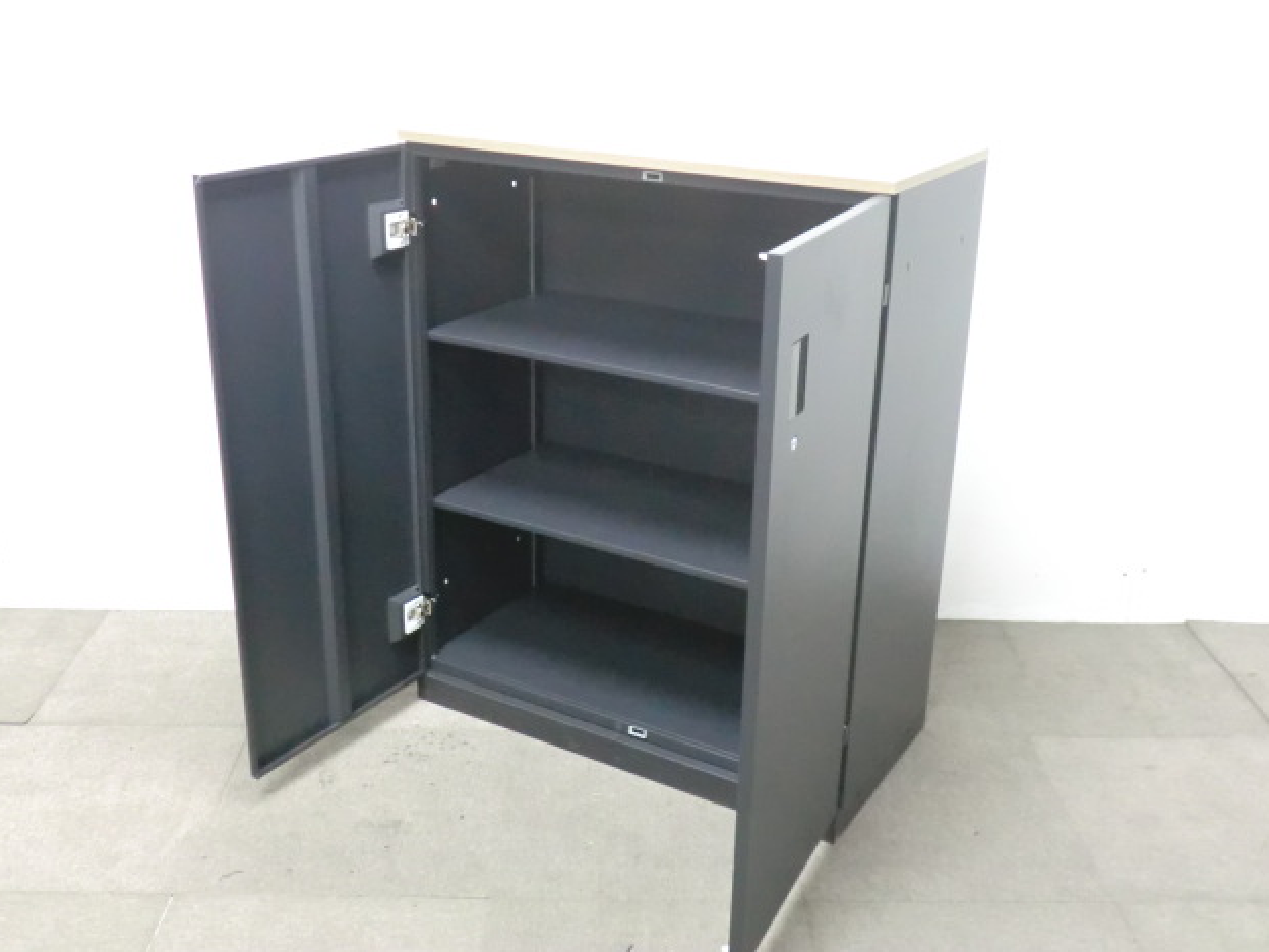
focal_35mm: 39
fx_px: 1430
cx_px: 628
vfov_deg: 36.8
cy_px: 466
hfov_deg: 47.9
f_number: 3.9
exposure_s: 1/15
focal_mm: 6.9
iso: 800
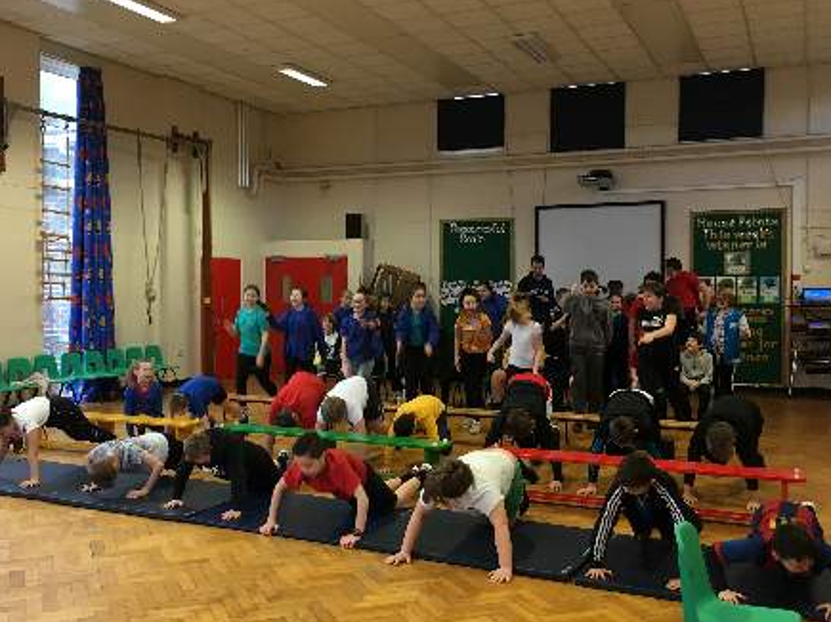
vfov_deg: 37.7
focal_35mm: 38
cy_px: 306
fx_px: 912
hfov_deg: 48.8
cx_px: 357
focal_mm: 4.15
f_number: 2.2
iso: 80
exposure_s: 1/33
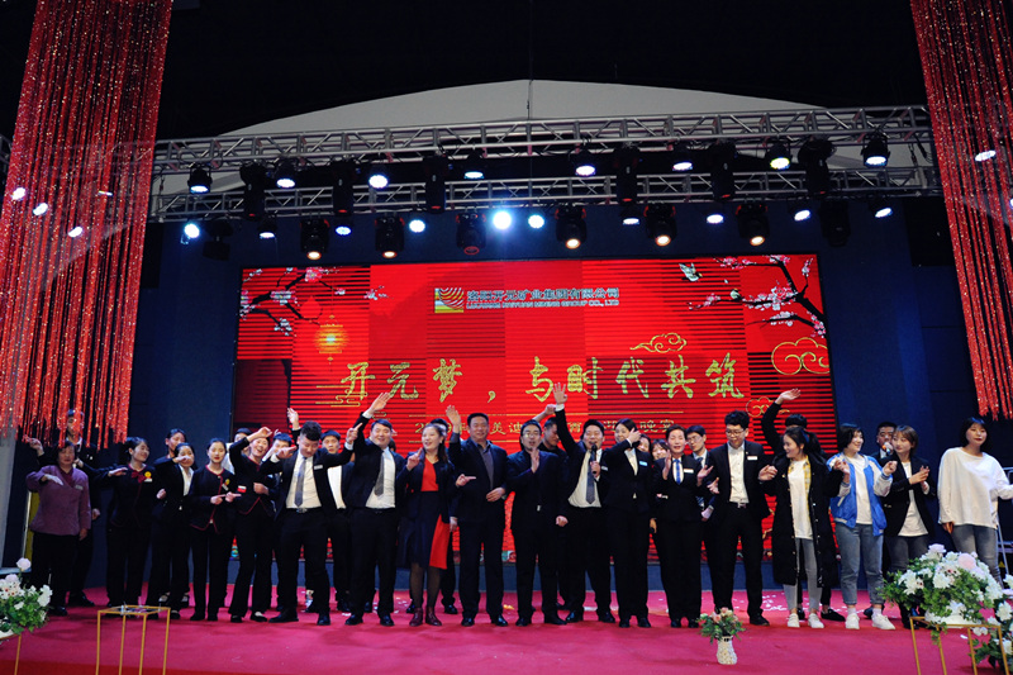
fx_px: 675
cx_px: 506
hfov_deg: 73.8
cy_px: 338
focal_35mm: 24
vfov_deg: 53.1
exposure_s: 1/250
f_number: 7.1
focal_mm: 24
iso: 3200
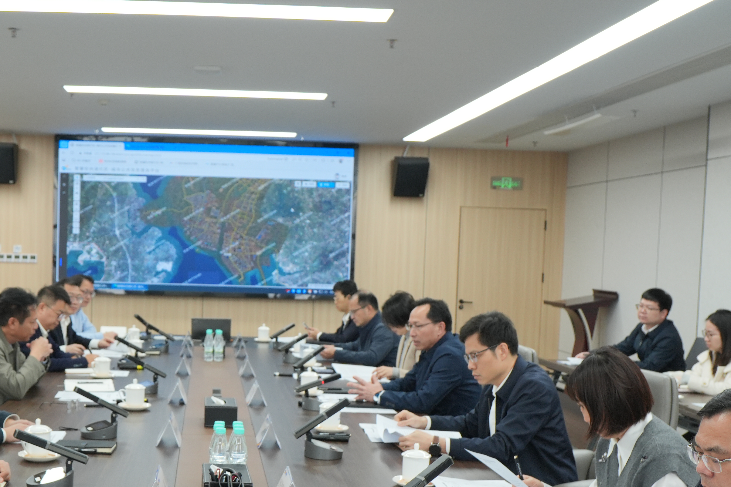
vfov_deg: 27.9
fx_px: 975
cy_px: 322
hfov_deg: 40.5
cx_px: 229
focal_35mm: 48
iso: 320
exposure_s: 1/200
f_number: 3.5
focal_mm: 20
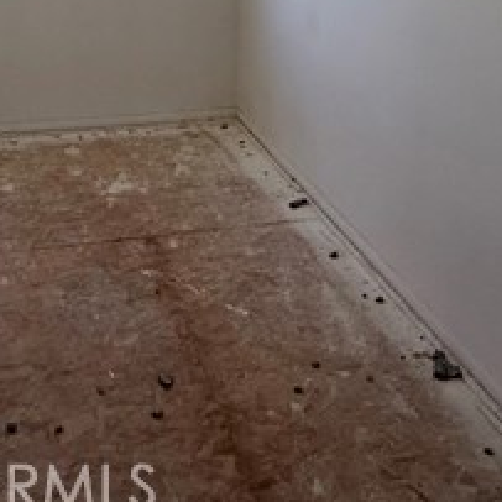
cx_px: 119
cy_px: -72
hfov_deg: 41.4
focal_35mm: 39
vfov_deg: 35.5
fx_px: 640
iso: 320
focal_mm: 2.22
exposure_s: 1/99
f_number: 2.2
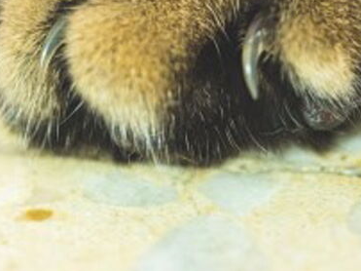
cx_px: 137
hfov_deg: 14.8
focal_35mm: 133
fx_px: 1387
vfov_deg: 11.1
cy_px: 33
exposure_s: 1/30
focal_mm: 55
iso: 1600
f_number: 2.8
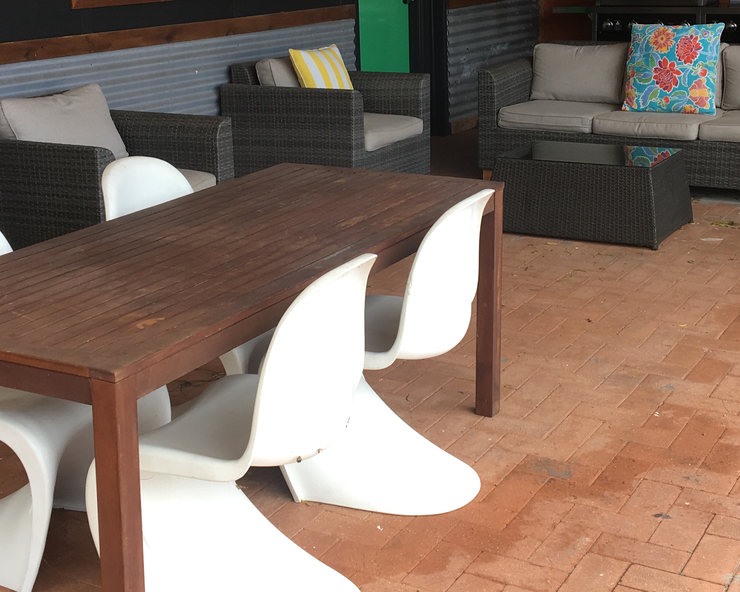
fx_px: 1226
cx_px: 372
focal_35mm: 56
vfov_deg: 27.0
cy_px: 196
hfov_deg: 33.6
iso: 25
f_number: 2.2
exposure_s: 1/107
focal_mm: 4.15
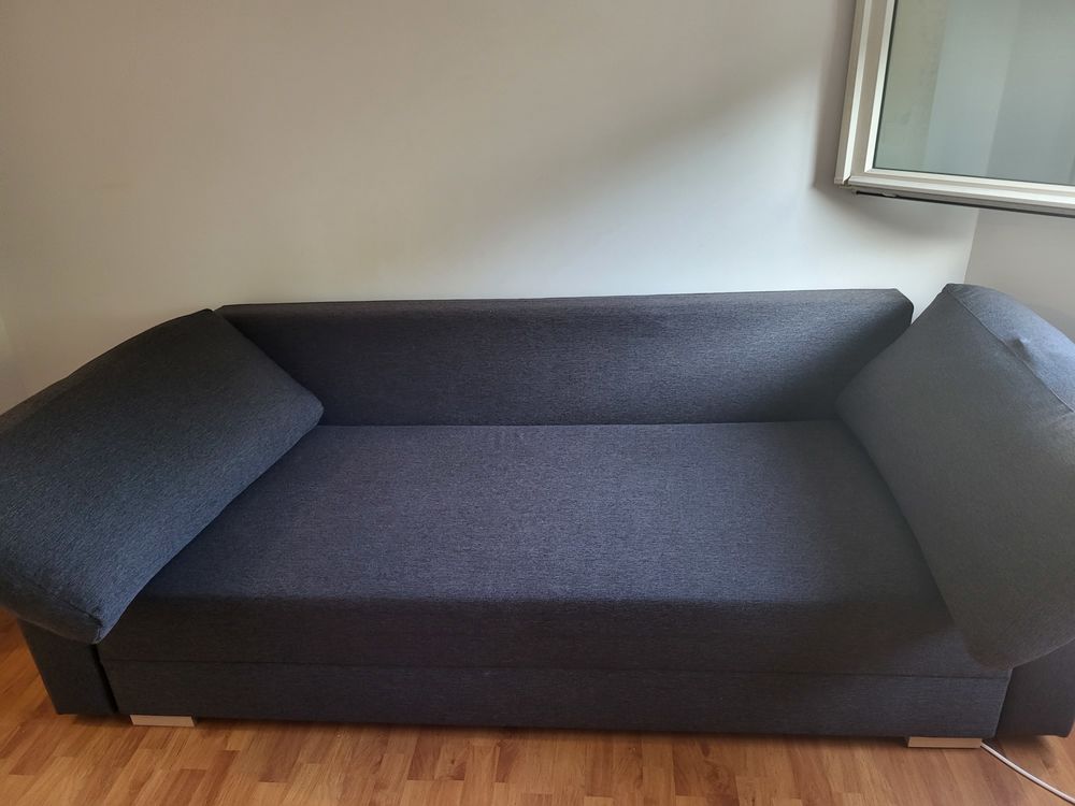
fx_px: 807
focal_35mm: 26
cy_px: 403
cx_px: 538
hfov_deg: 67.3
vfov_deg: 53.1
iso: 400
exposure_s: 1/50
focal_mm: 5.4
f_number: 1.8
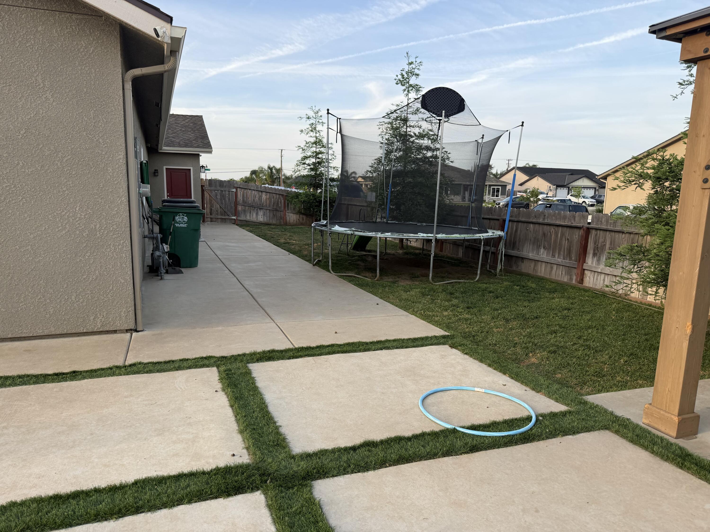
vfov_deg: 56.8
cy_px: 266
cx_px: 355
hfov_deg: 71.6
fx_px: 492
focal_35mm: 24
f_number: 1.78
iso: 80
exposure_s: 1/898
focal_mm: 6.76
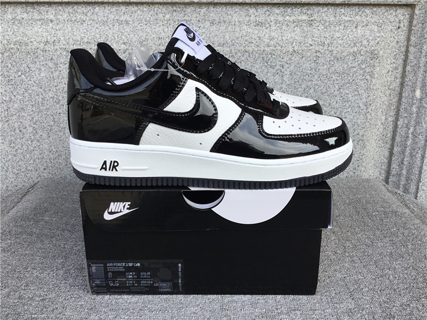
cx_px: 214
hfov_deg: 58.4
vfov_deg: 45.4
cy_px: 160
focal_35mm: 31
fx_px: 382
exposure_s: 1/344
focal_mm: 3.3
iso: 25
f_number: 2.4
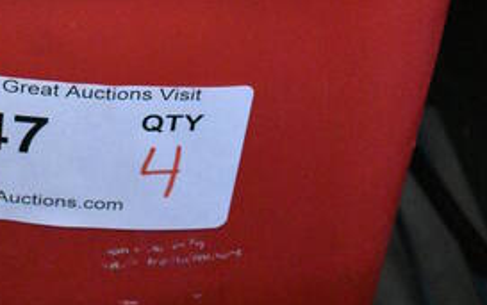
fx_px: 1222
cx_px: 61
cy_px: -274
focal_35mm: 92
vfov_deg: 12.7
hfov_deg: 22.1
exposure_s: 1/125
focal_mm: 18
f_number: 3.5
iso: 4500
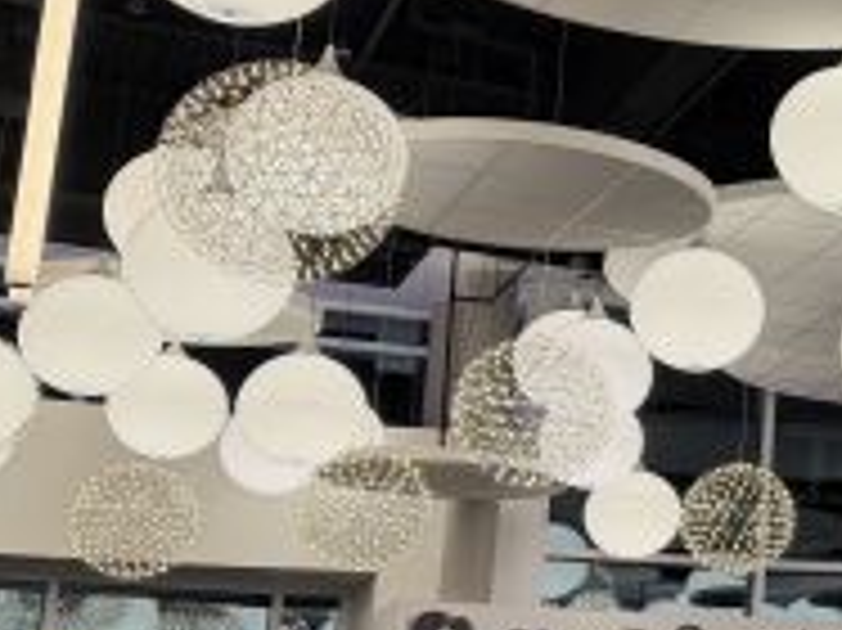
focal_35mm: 82
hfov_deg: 20.0
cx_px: 1324
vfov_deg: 18.0
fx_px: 1993
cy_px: 333
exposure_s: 1/117
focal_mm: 6.76
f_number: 1.78
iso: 125
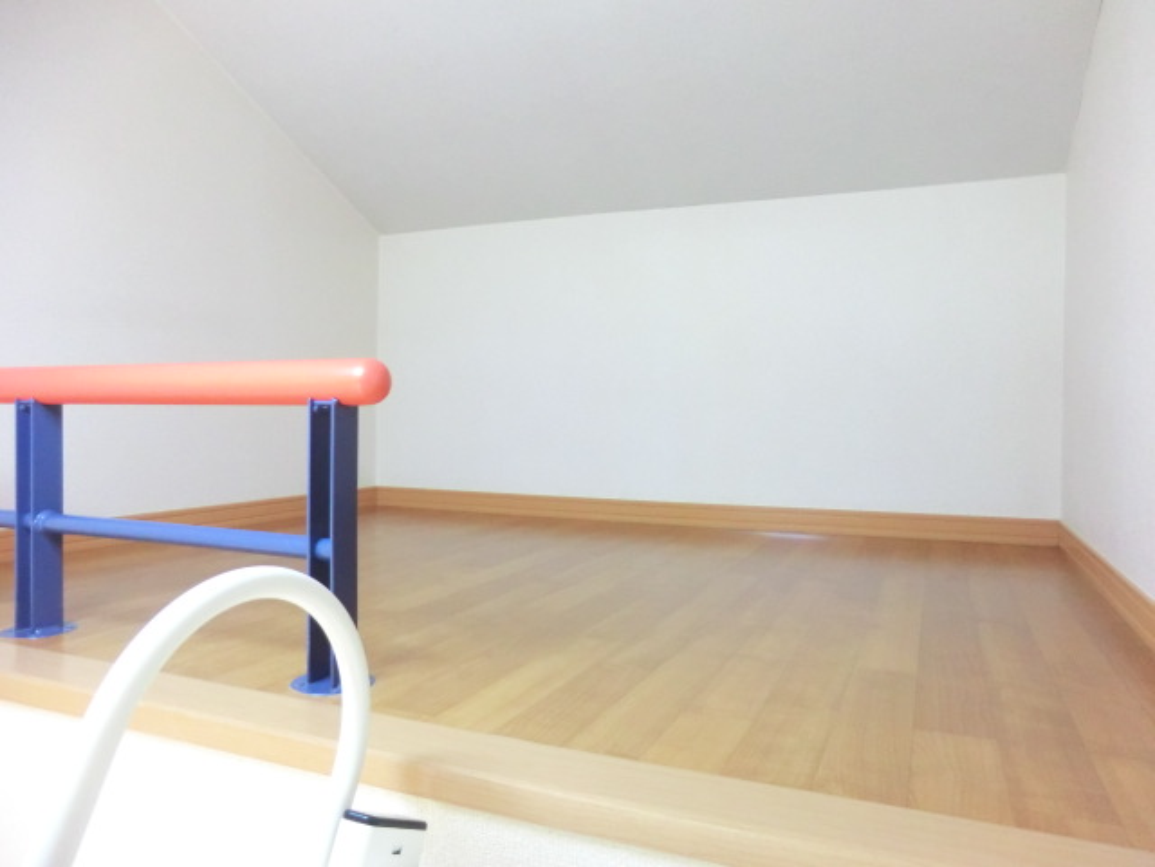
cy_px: 434
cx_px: 578
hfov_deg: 71.6
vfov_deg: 56.8
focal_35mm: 24
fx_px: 801
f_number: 3.2
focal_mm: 4.3
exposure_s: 1/50
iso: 800
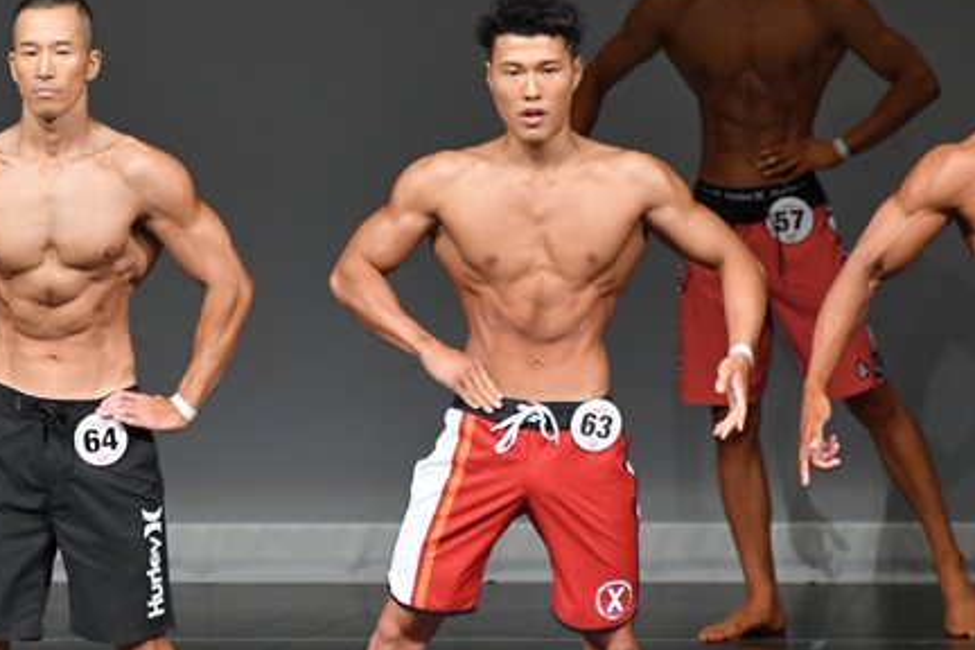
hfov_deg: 3.8
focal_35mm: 538
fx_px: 14570
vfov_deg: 2.6
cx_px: 227
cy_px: 411
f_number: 5.6
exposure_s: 1/400
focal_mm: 200
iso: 4000
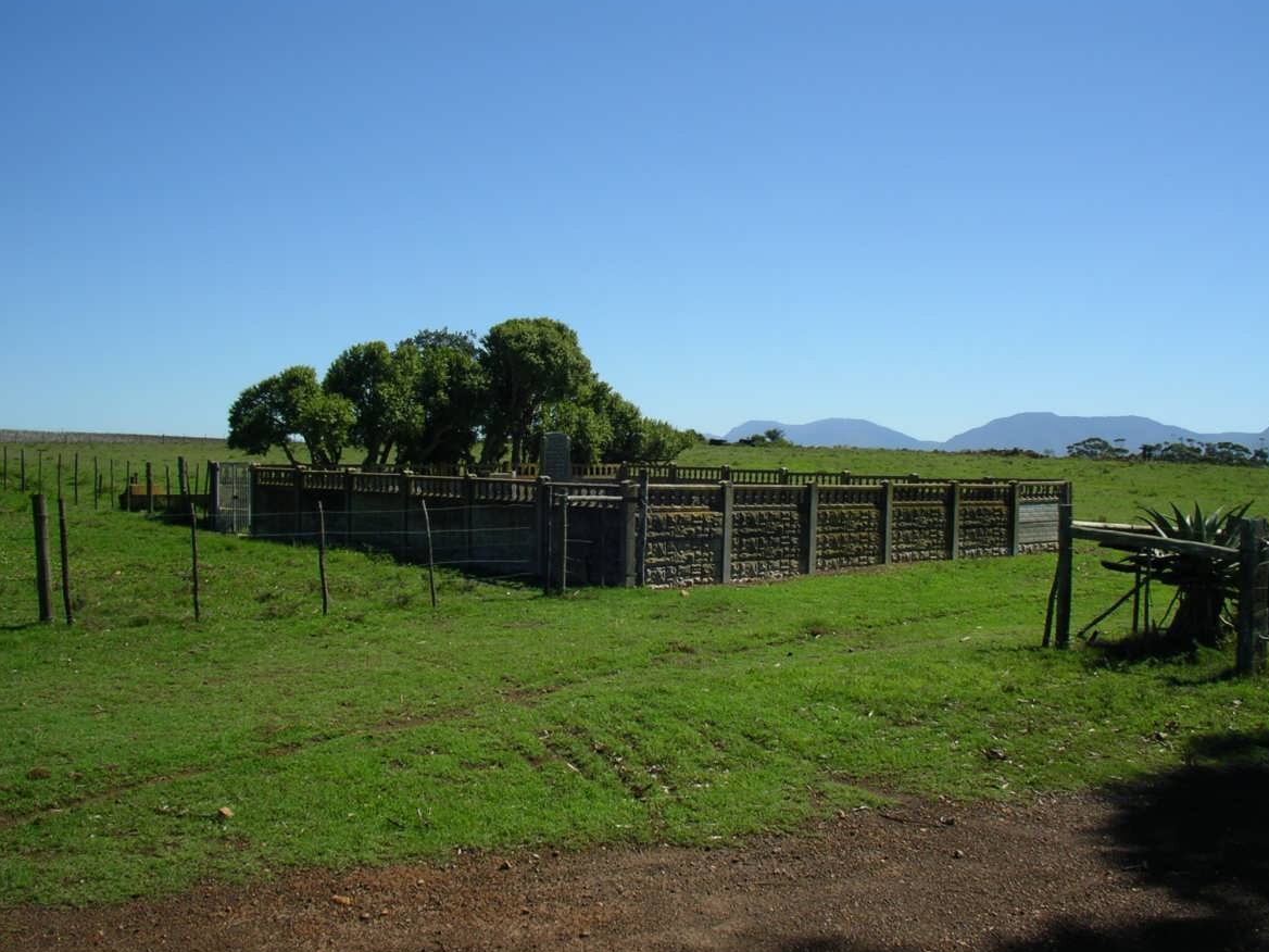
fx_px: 1393
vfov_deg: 37.7
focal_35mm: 38
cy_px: 479
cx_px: 633
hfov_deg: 49.0
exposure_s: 1/200
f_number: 6.9
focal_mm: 5.7
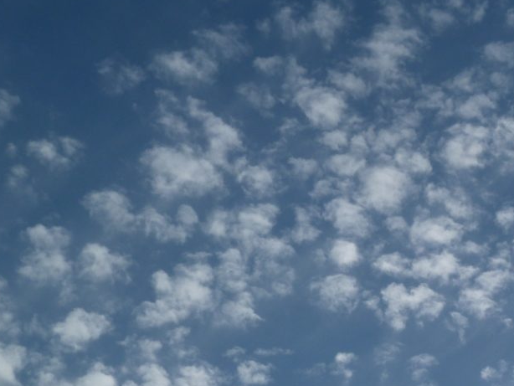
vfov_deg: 17.2
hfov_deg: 22.9
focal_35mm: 85
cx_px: 352
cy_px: 315
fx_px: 1263
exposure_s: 1/800
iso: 80
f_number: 5.6
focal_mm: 9.2
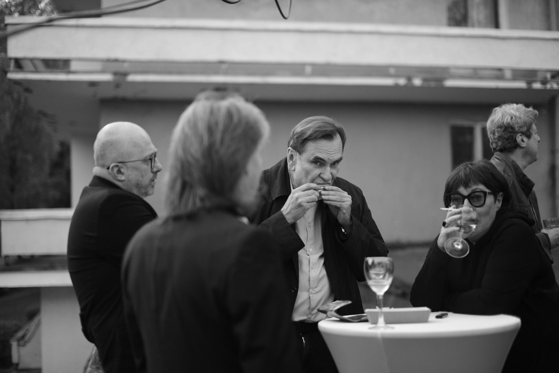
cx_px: 280
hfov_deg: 39.6
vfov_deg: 27.0
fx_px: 777
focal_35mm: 50
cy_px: 186
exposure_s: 1/4000
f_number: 1.6
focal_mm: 50
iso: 1250
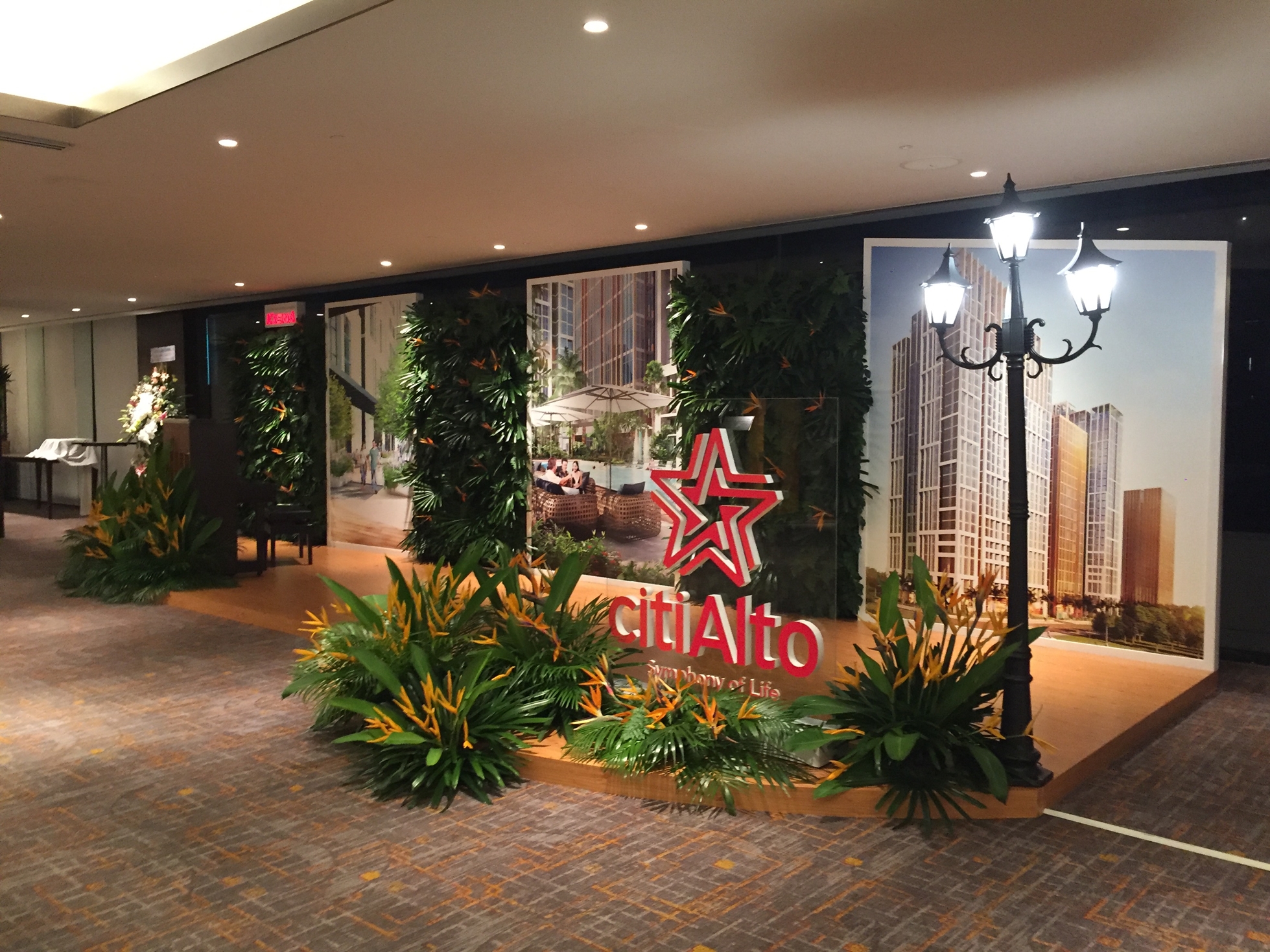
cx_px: 635
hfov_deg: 61.7
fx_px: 1064
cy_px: 476
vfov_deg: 48.2
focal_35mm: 29
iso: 250
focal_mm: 4.15
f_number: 2.2
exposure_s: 1/20
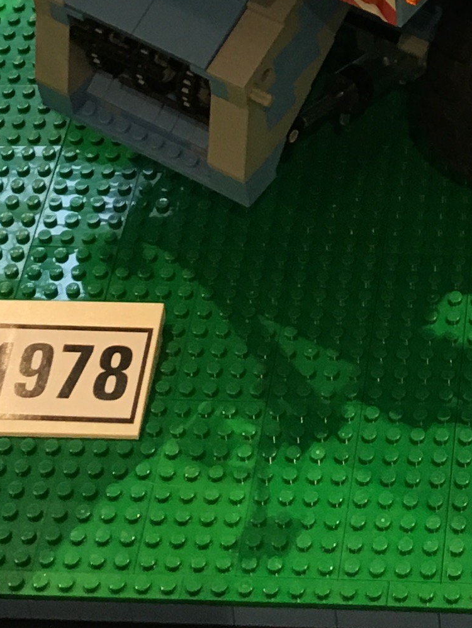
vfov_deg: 15.4
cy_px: -351
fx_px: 2126
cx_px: 526
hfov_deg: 12.4
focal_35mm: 117
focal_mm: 4.15
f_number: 2.2
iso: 50
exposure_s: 1/17
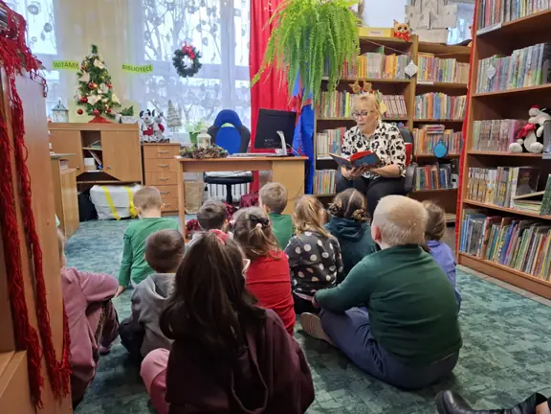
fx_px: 366
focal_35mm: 23
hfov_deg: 73.9
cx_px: 276
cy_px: 207
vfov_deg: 58.9
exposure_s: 1/25
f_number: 1.8
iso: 400
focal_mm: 5.54
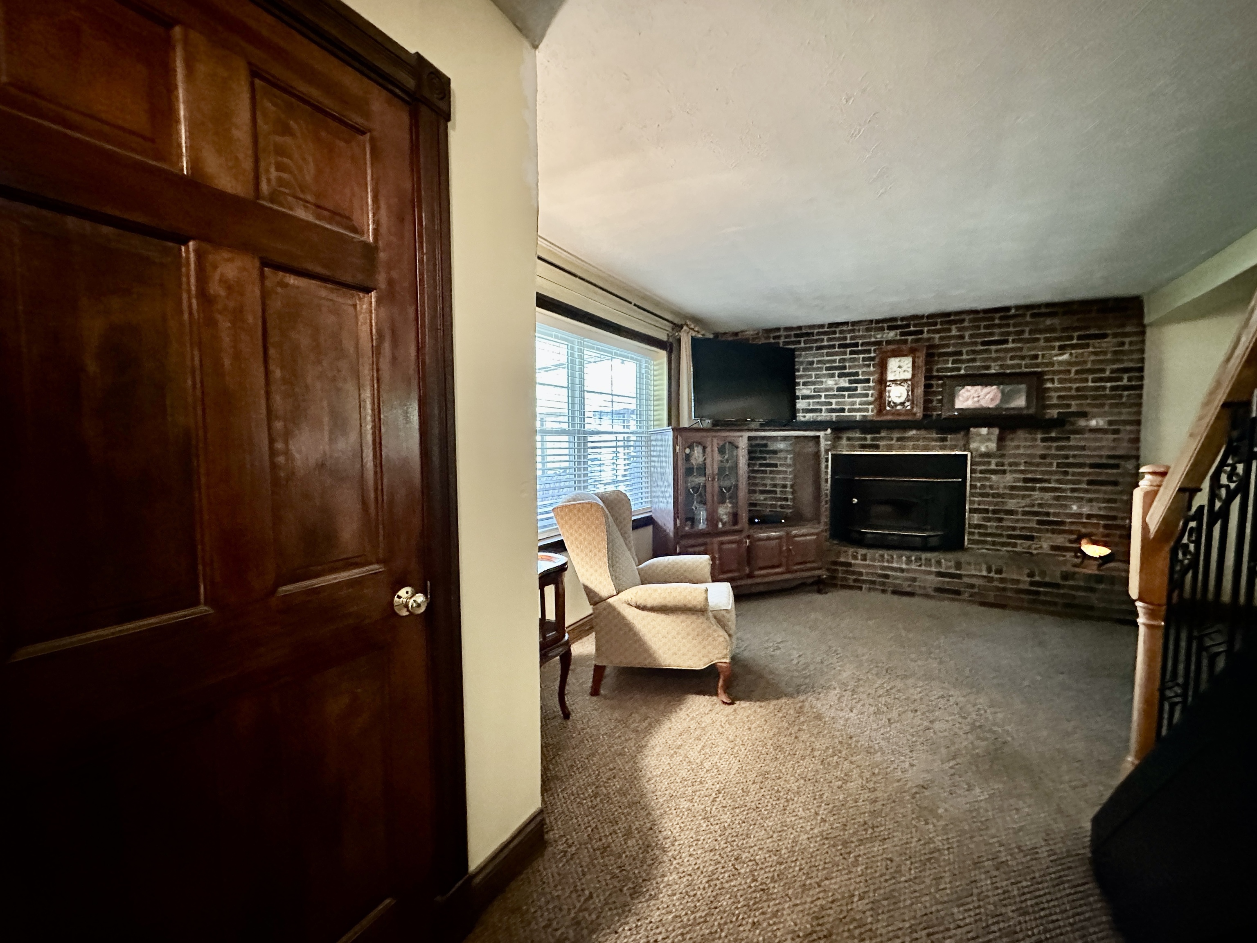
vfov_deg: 85.7
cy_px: 472
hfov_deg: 102.1
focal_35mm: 14
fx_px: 508
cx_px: 628
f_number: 2.2
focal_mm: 2.22
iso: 800
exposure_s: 1/40
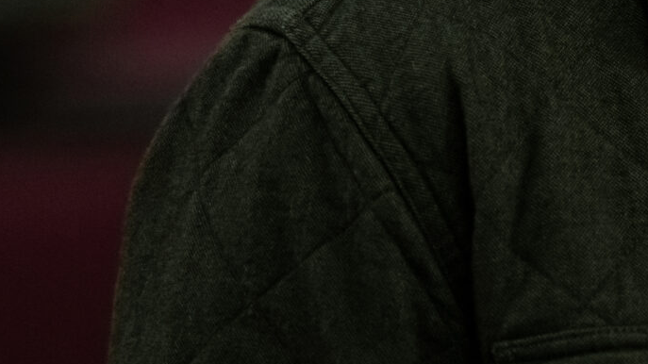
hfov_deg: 4.1
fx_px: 9053
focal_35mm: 527
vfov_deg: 2.3
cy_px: -341
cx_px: 1188
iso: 1600
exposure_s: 1/160
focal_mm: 135
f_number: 2.5
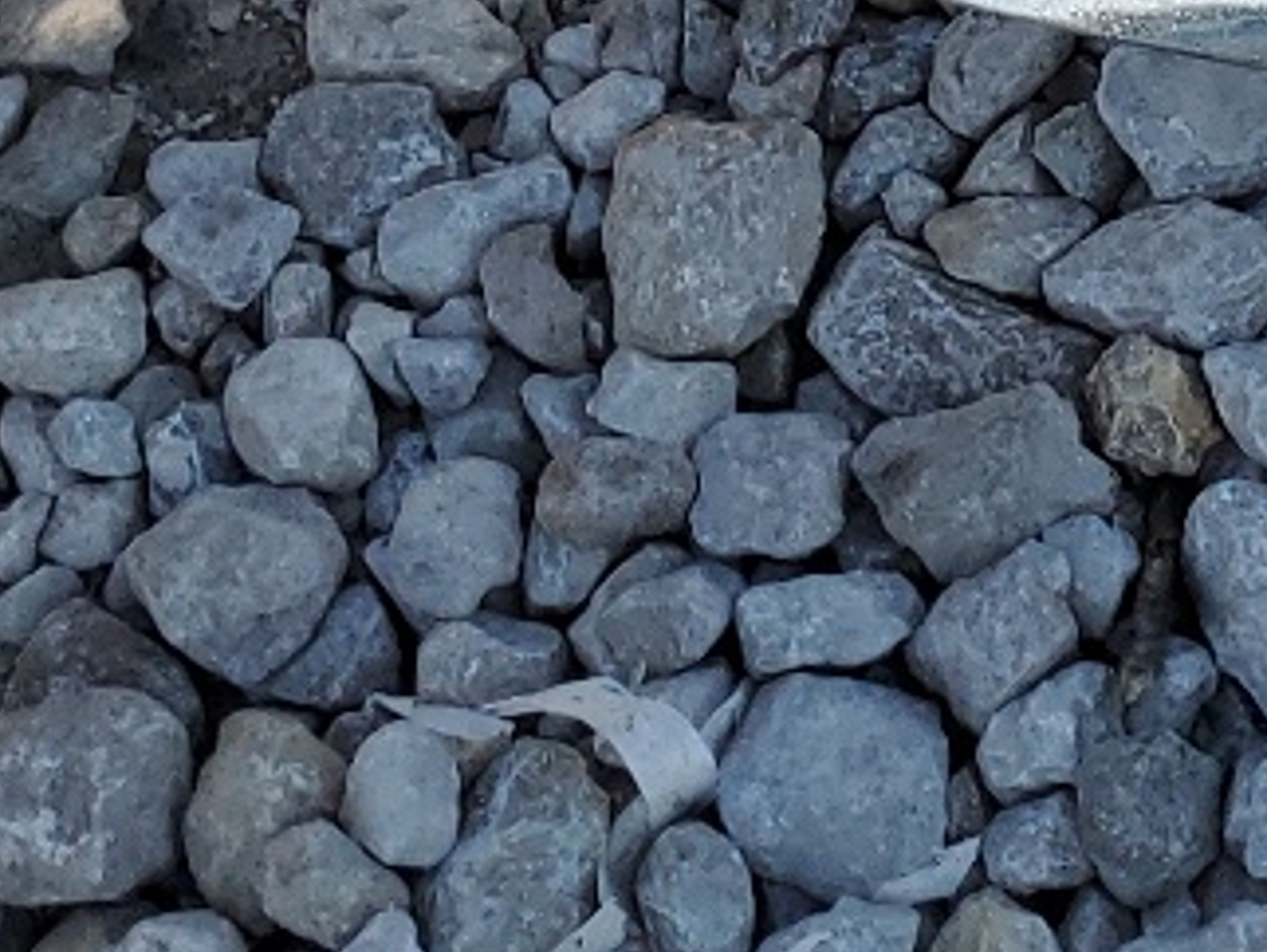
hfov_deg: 14.1
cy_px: -370
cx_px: 2007
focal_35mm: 129
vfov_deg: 11.2
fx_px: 4725
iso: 50
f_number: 1.5
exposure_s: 1/2000
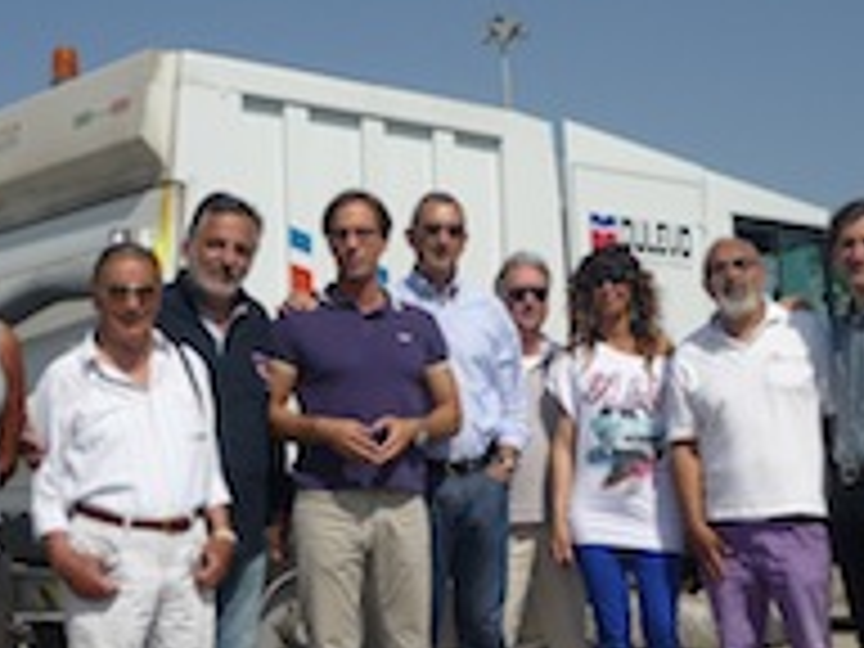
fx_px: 1547
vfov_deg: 23.6
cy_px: 414
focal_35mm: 62
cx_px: 522
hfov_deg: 31.1
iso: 100
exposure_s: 1/400
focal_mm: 5.5
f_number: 8
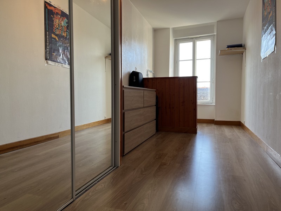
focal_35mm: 26
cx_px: 140
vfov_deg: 53.1
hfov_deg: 67.3
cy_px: 106
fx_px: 211
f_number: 1.6
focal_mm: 5.1
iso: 64
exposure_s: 1/100
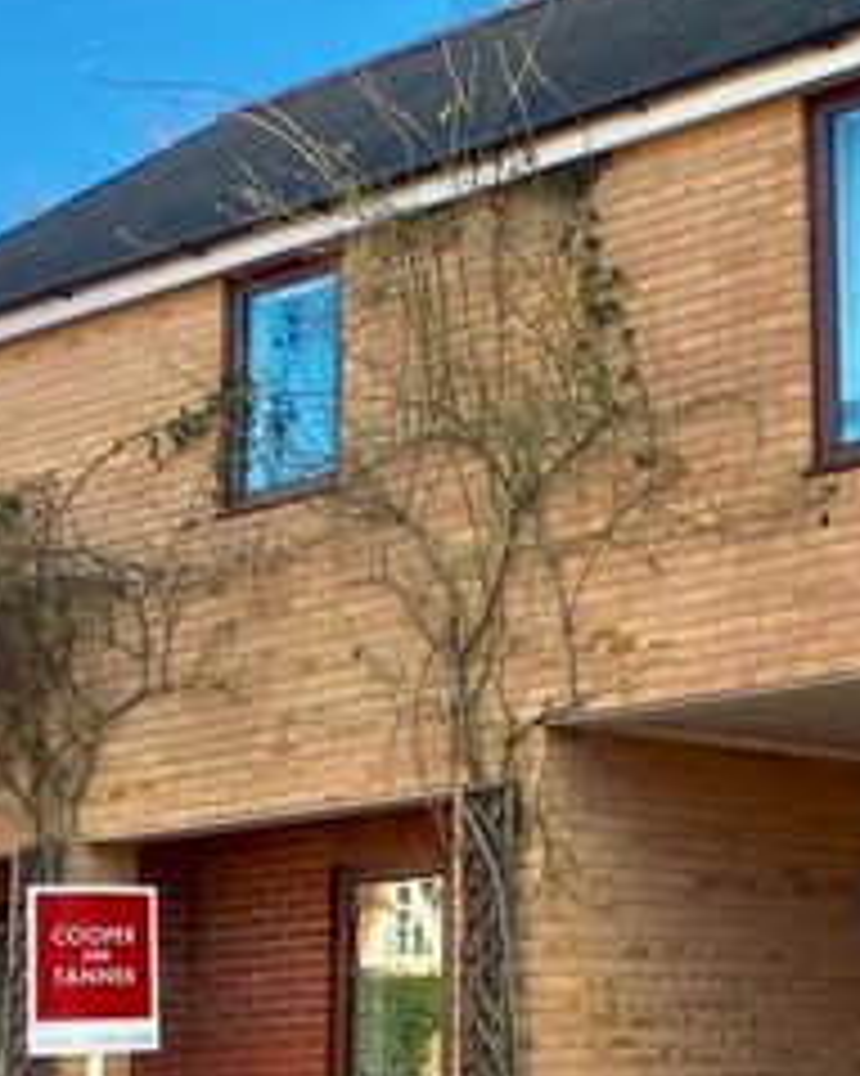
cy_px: 574
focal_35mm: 83
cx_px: 1036
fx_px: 2642
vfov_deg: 23.0
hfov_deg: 17.6
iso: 25
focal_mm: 4.15
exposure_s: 1/565
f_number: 2.2
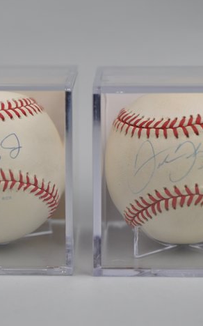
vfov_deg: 22.3
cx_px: 84
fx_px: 824
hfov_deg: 14.0
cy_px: 163
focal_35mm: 93
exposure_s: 1/80
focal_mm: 40
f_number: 4.5
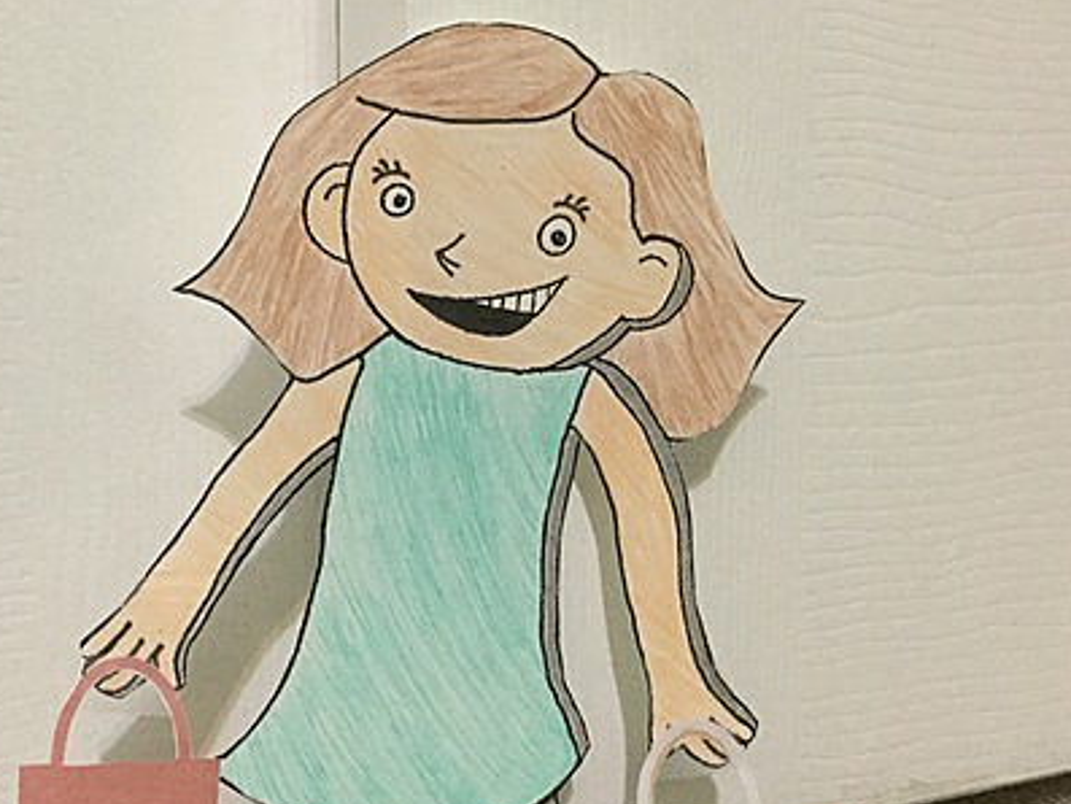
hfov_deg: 37.7
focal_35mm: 50
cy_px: 453
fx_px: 1547
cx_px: 348
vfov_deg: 29.1
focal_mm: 3.3
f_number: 2.4
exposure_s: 1/15
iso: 250
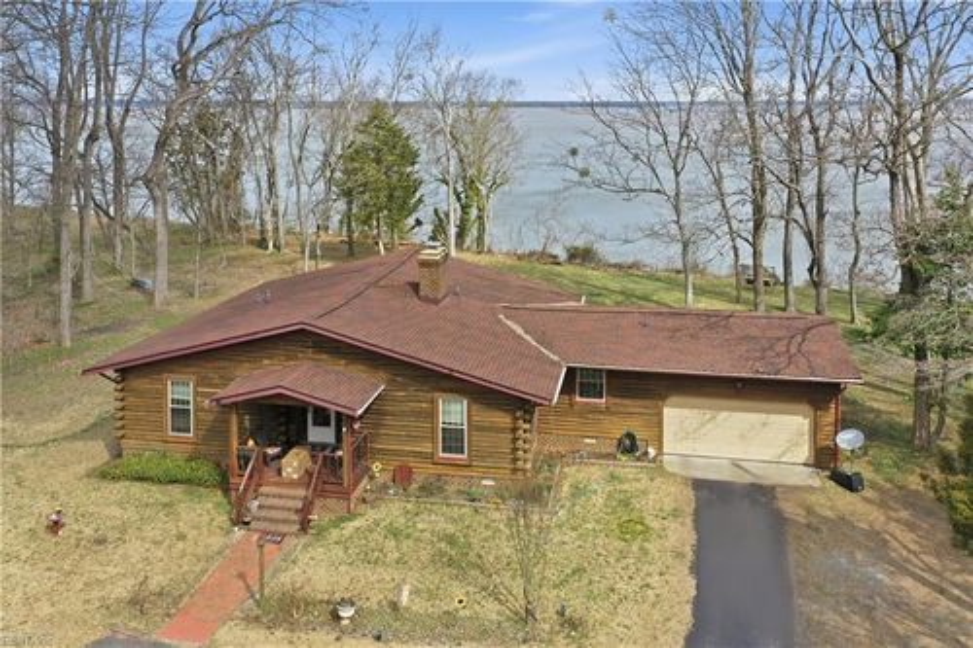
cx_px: 486
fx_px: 756
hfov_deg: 65.5
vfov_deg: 46.4
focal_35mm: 28
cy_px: 324
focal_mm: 10.3
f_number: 5.6
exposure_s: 1/320
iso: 100
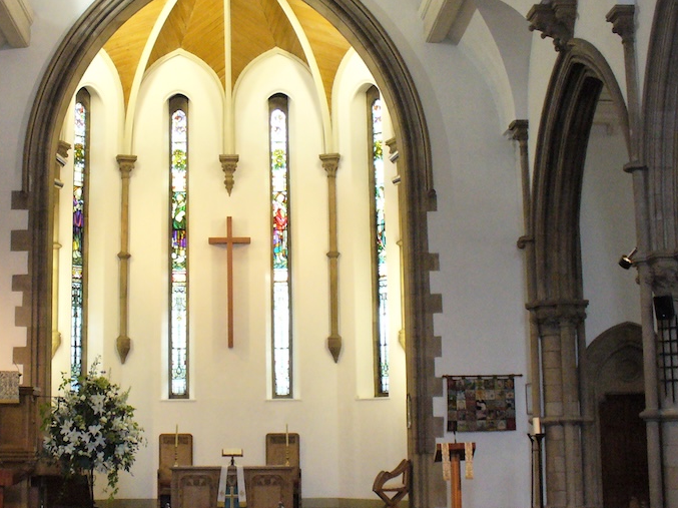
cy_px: 218
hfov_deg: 34.1
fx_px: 1096
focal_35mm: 56
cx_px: 225
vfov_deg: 26.1
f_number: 2.8
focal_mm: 6.1
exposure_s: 1/30
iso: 400
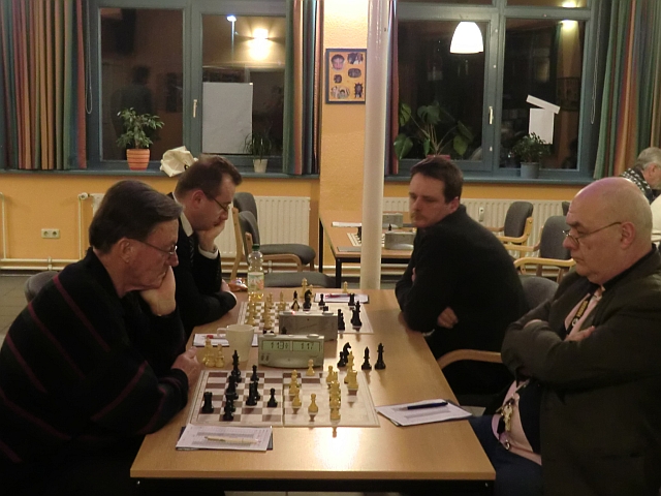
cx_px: 330
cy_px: 248
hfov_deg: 40.4
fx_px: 897
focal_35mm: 47
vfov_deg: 30.9
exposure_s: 1/10
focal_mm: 8.4
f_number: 4
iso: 800
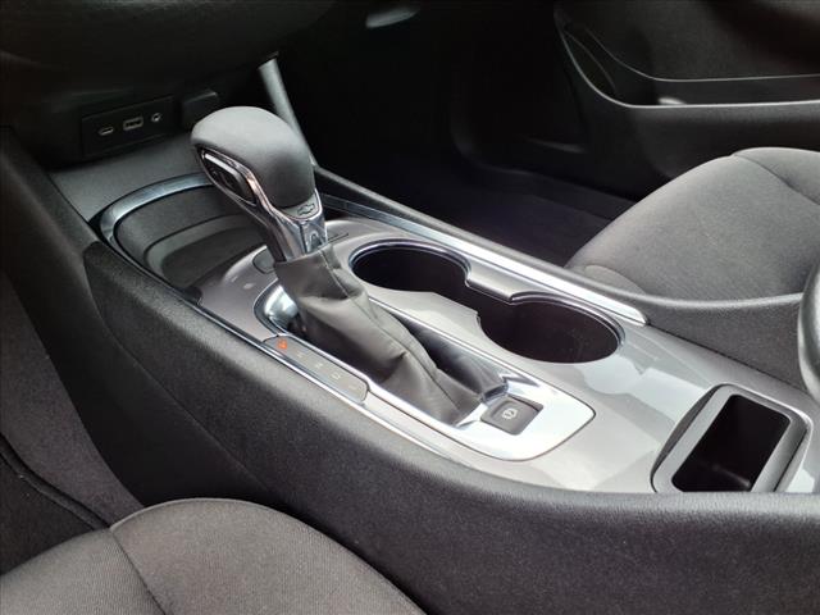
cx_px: 410
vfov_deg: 51.4
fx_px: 640
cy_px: 308
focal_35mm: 27
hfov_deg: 65.3
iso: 40
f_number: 1.9
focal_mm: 3.58
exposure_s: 1/244
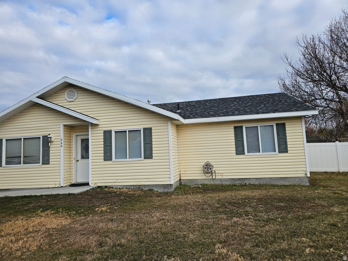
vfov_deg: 58.9
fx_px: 231
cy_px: 130
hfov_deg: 73.9
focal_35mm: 23
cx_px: 174
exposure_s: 1/563
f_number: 1.7
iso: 12
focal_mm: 6.3
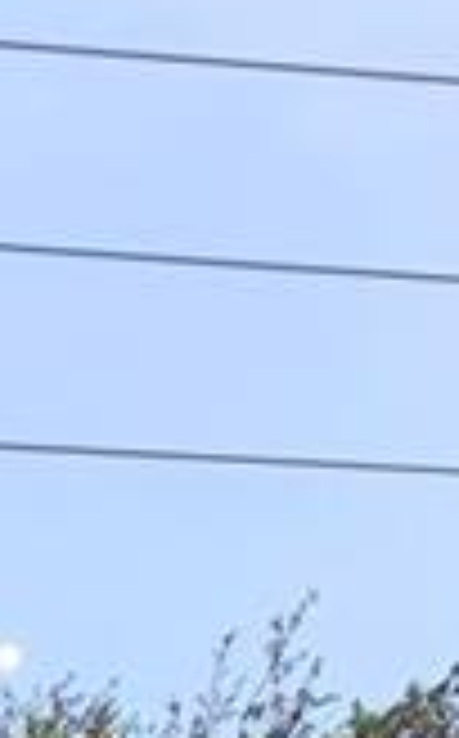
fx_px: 2029
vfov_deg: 10.7
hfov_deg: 10.9
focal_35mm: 101
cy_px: 2349
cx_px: -644
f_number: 2.2
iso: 50
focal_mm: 2.2
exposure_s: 1/120
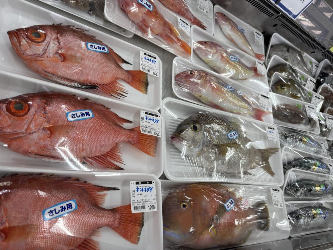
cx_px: 166
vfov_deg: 56.8
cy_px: 125
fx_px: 231
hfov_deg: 71.6
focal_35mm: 24
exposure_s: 1/120
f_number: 1.78
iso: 80
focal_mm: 6.76
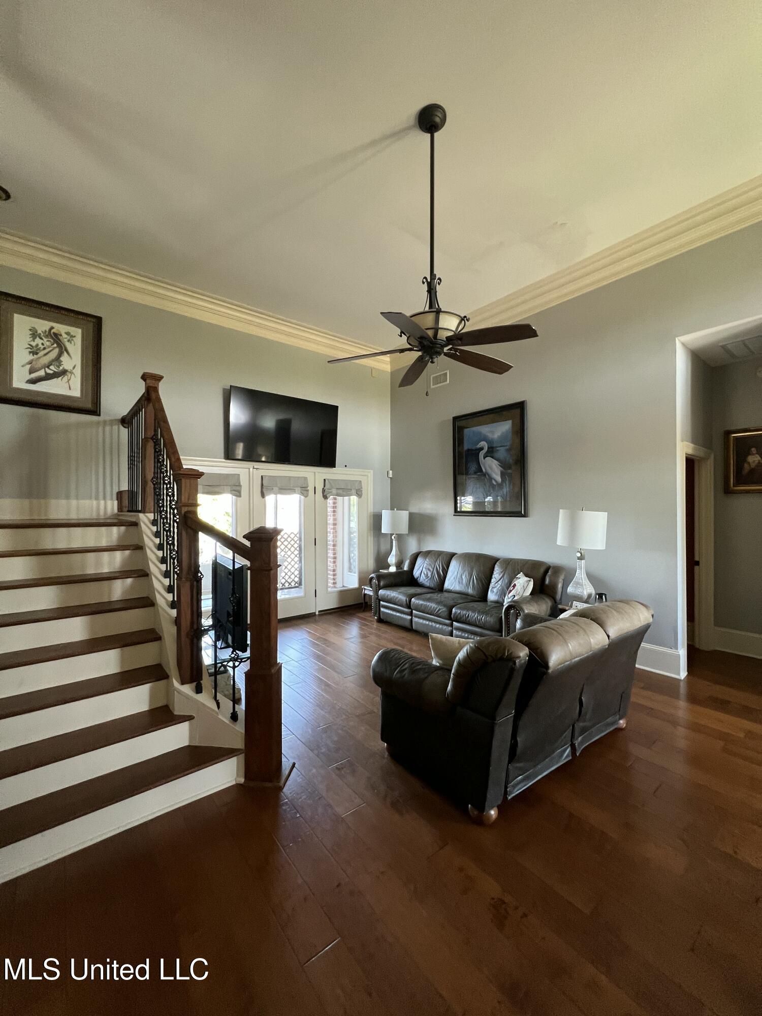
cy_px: 508
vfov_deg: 106.2
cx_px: 381
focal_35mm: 13
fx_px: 382
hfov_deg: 89.9
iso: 250
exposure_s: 1/66
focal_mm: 1.57
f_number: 1.8
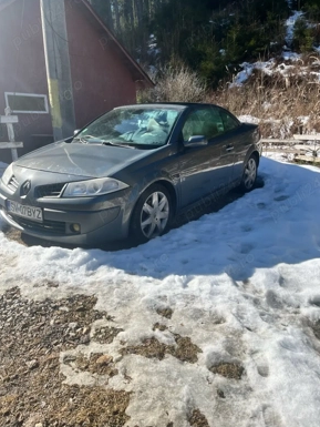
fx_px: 333
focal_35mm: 27
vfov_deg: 65.3
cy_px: 206
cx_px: 155
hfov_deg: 51.4
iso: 50
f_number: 1.6
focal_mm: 5.1
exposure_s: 1/2899
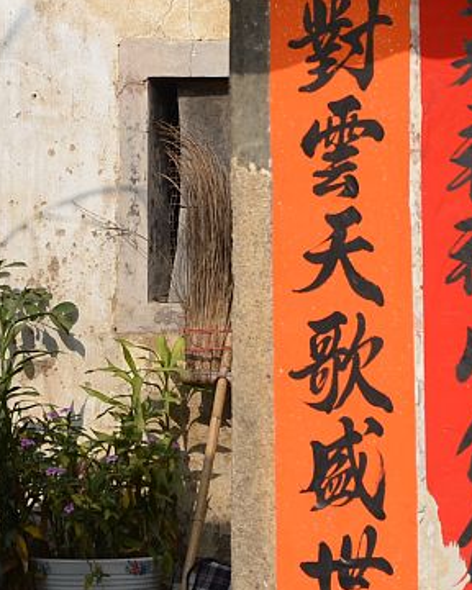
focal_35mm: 445
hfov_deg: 3.5
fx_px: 7763
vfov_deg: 4.3
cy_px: 45
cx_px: 8
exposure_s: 1/640
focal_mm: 95
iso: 100
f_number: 6.3
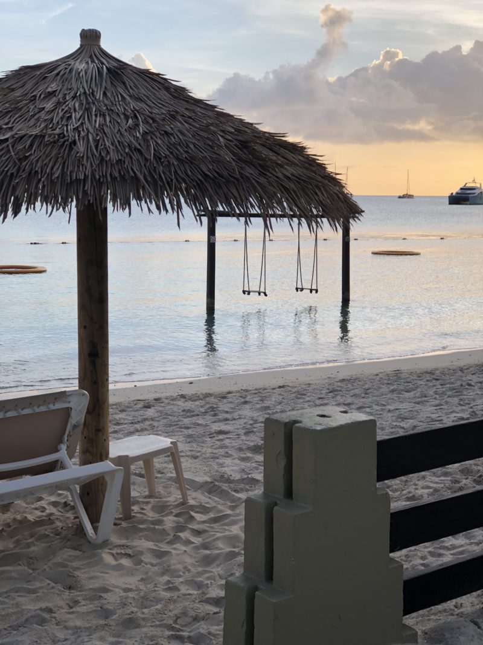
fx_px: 1061
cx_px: 242
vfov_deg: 33.8
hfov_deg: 25.7
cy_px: 322
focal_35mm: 57
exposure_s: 1/130
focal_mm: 6.6
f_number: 2.8
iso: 20
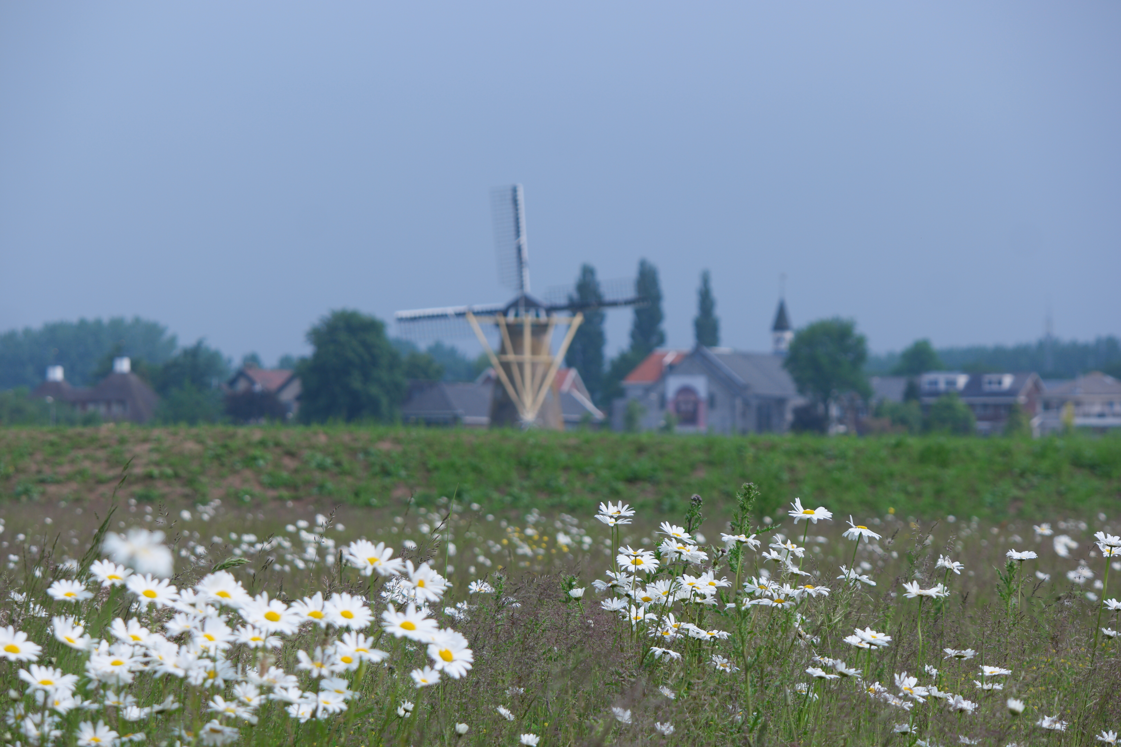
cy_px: 374
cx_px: 560
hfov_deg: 12.8
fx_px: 4982
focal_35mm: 160
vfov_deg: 8.6
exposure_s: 1/640
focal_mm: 104
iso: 100
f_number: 7.1
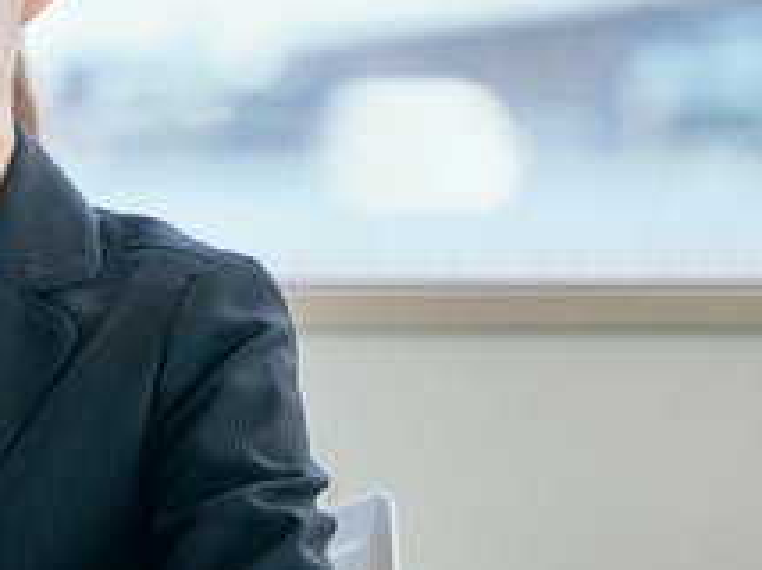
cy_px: 210
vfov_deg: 4.9
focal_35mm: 302
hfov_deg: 6.5
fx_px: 6640
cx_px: -203
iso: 360
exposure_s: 1/250
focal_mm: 105
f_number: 2.8
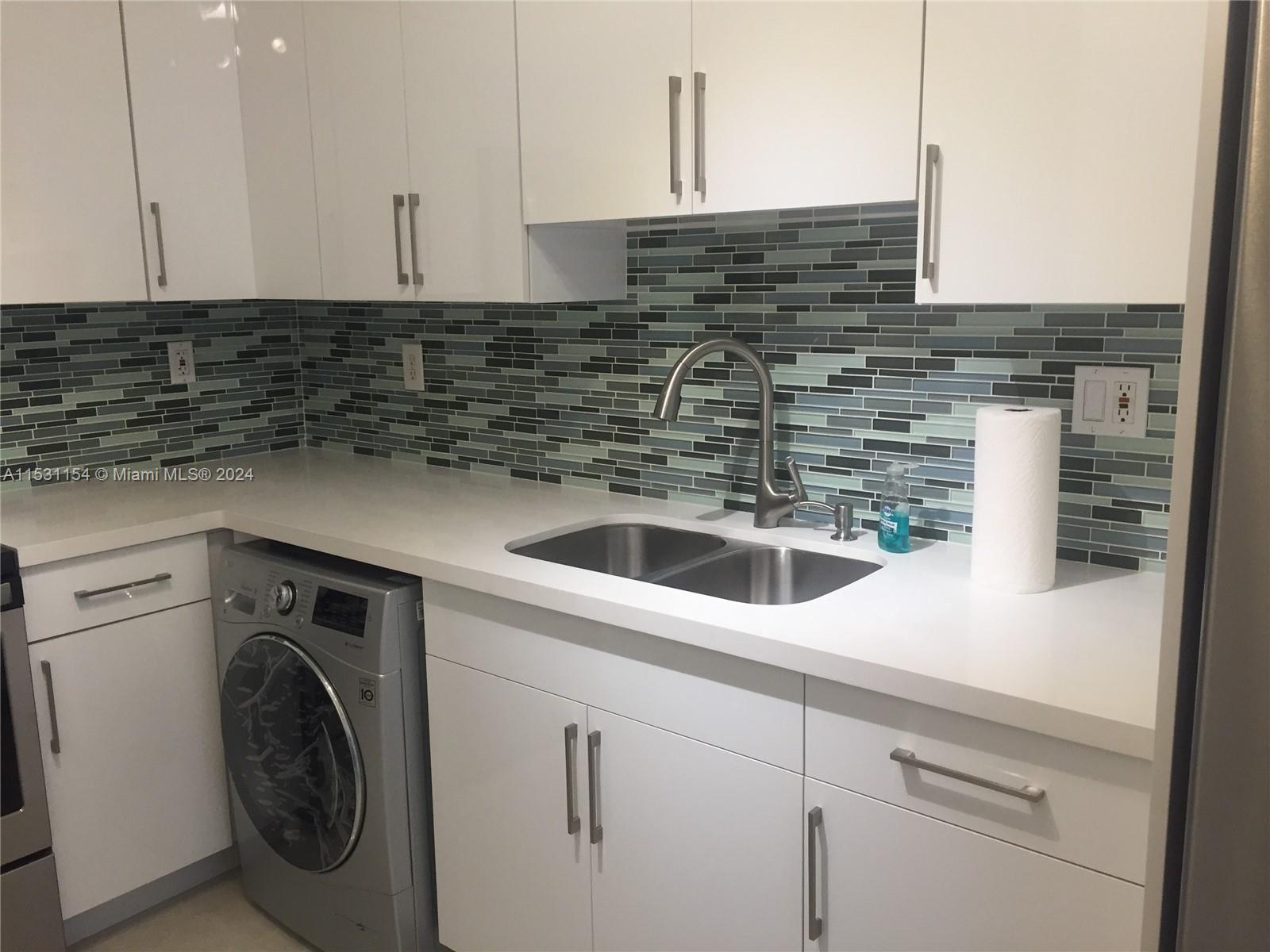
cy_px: 476
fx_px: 1064
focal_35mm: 29
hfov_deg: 61.7
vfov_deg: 48.2
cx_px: 635
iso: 50
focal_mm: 4.15
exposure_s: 1/30
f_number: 2.2
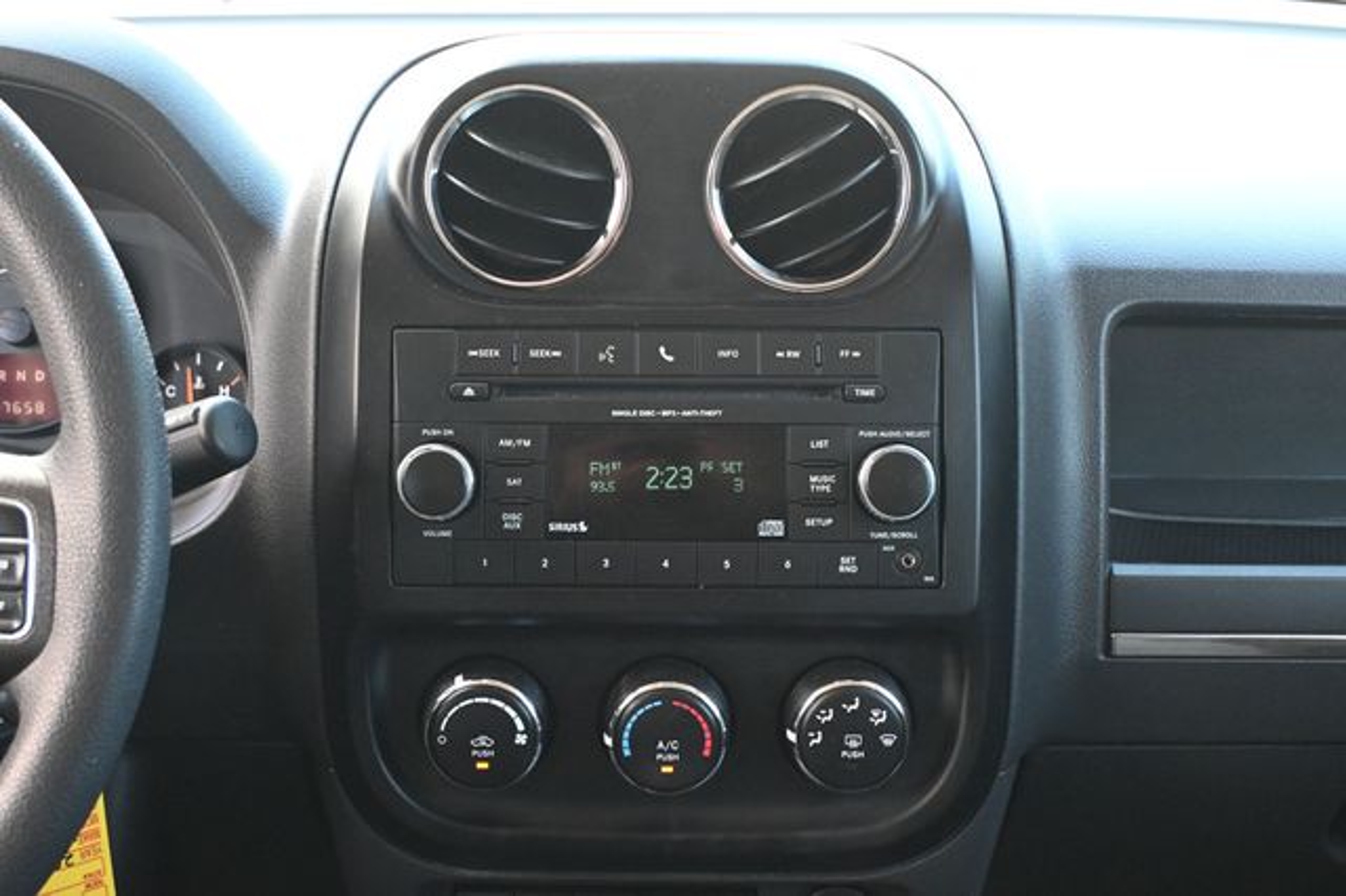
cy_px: 448
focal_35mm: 51
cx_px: 673
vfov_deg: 26.5
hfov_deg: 38.9
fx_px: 1906
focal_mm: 34
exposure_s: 1/100
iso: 3200
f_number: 5
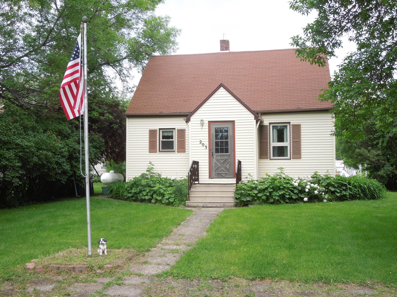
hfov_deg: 47.9
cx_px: 198
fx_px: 447
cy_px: 148
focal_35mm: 39
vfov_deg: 36.8
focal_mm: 7
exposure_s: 1/160
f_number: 3.8
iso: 100
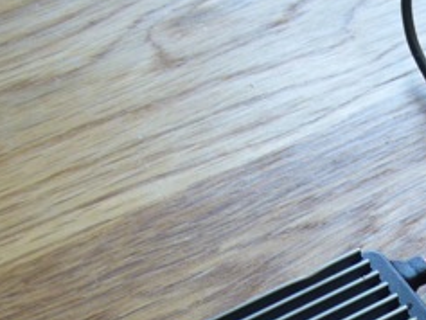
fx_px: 1453
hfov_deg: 16.1
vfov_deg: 12.4
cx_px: 482
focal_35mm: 118
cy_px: 333
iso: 100
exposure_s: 1/40
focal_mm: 5.8
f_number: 2.8
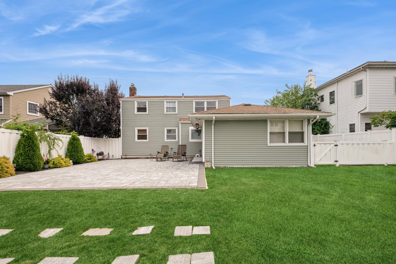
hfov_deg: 100.4
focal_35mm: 15
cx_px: 203
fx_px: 165
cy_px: 141
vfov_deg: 77.2
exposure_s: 1/640
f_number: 11
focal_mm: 14
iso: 400
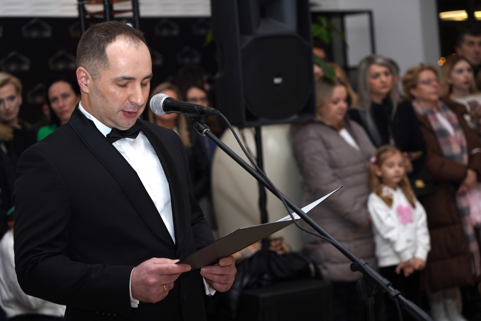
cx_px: 240
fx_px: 1256
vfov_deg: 14.6
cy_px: 160
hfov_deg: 21.7
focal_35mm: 94
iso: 800
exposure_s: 1/125
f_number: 4.5
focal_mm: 94
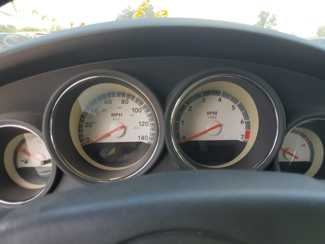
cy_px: 122
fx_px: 244
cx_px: 162
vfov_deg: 53.1
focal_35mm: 26
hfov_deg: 67.3
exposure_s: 1/323
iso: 50
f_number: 1.5
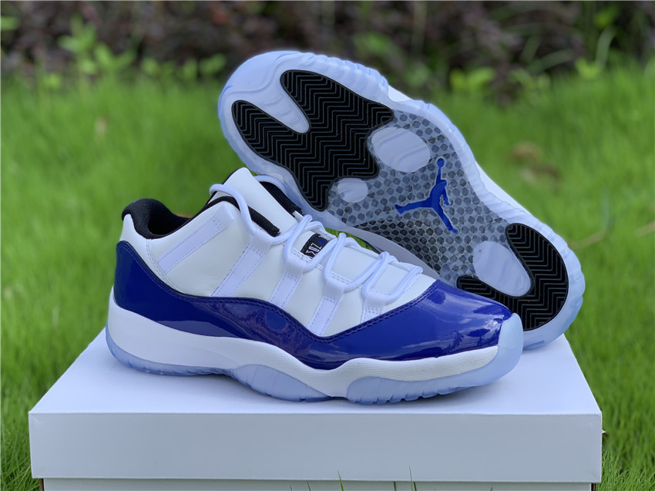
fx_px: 984
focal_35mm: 52
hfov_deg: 36.8
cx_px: 328
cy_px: 246
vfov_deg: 28.0
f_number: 2.4
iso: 16
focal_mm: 6
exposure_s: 1/436
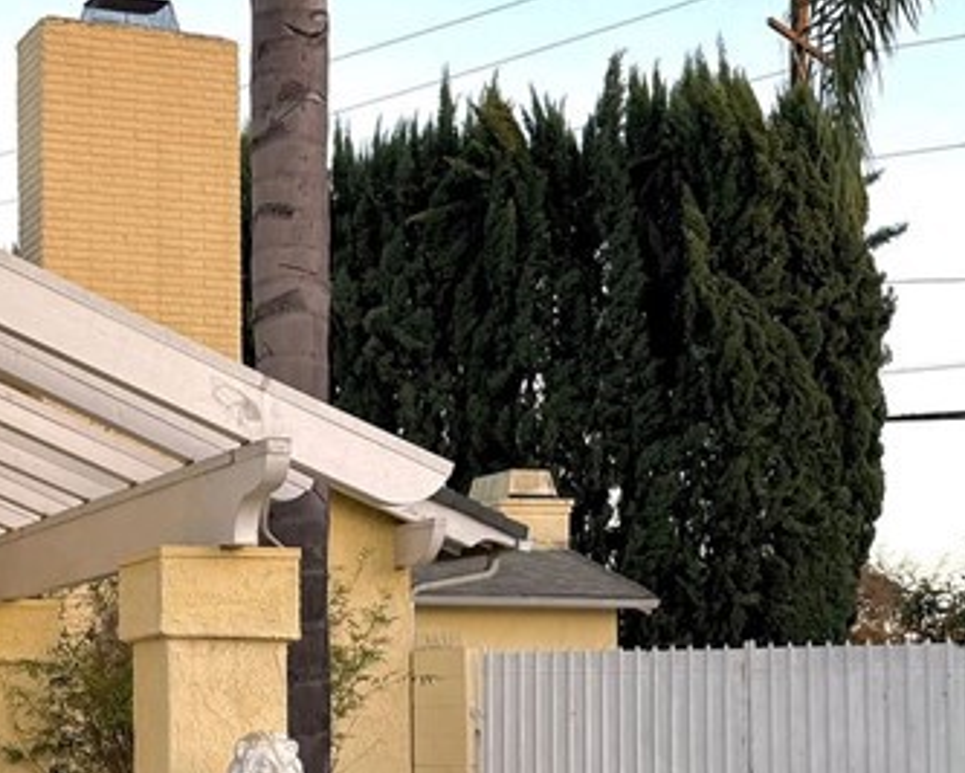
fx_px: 2058
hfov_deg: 25.8
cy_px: 594
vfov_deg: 21.1
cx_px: 159
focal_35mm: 72
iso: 80
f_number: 1.78
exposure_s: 1/367
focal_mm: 6.76
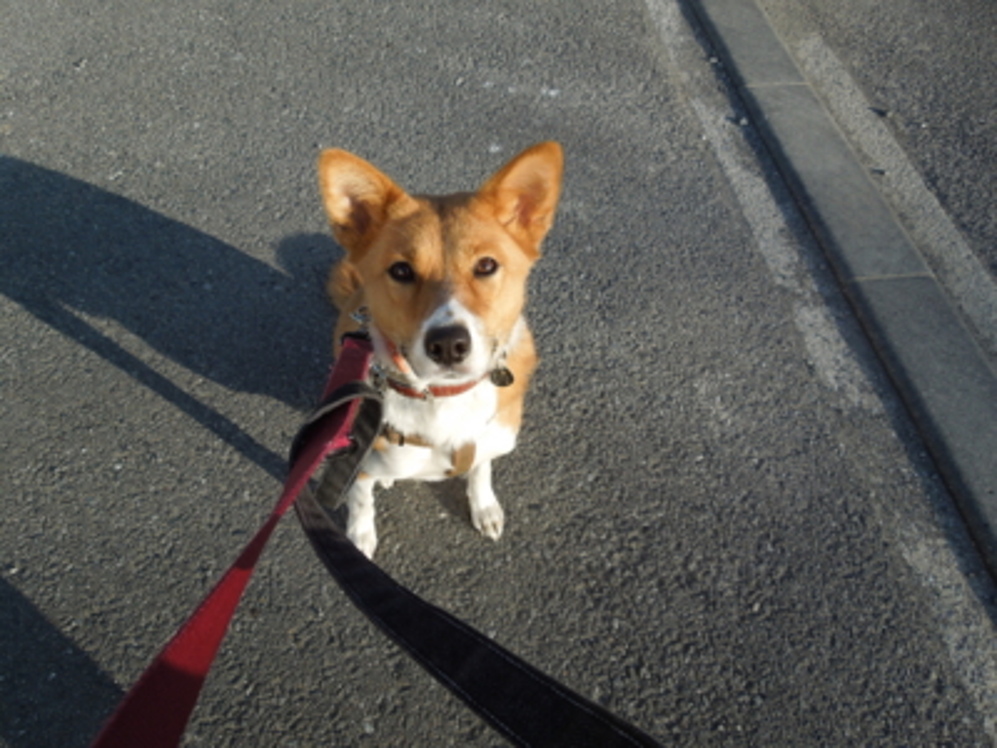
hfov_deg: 69.4
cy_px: 374
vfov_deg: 54.9
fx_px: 720
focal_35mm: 25
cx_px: 498
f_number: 3.3
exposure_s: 1/800
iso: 100
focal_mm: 4.5
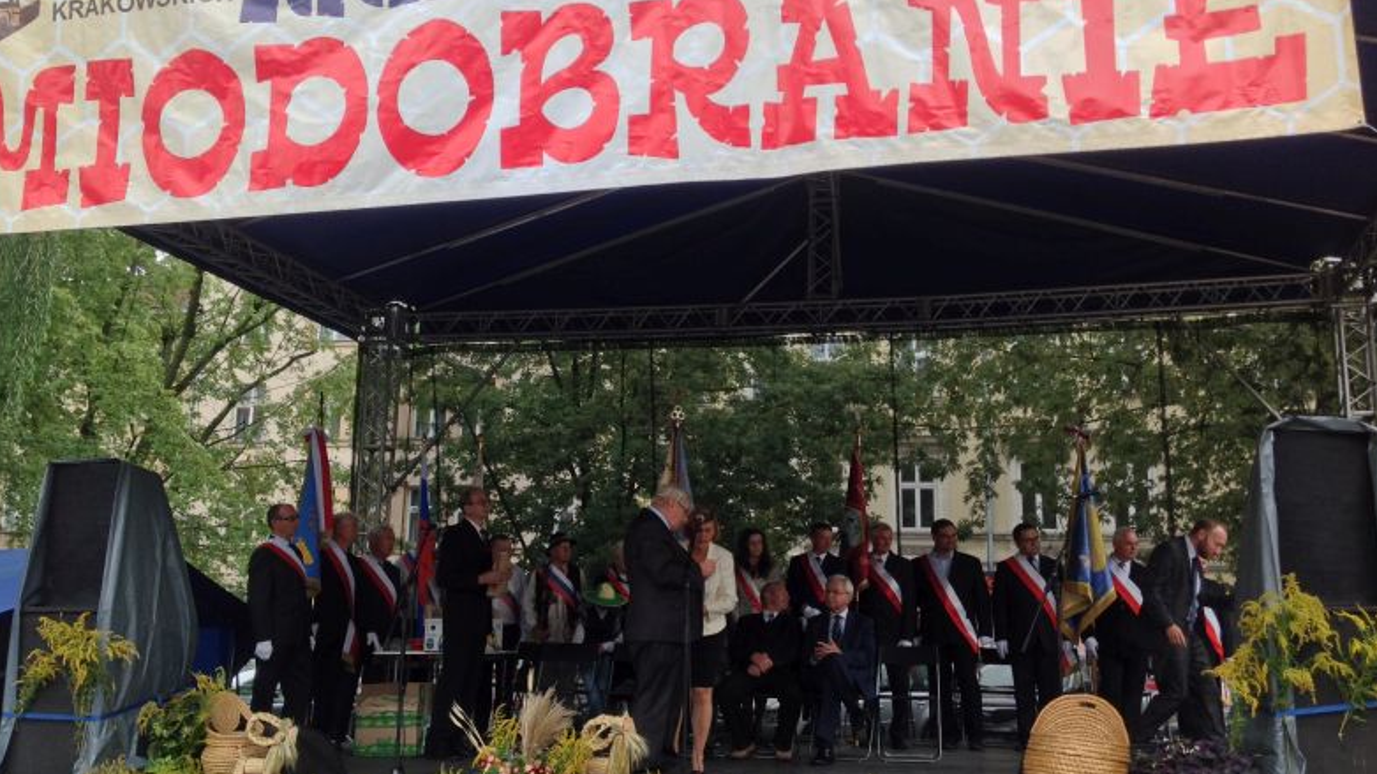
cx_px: 689
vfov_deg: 30.4
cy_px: 370
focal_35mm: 39
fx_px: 1424
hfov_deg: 51.6
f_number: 2.4
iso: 50
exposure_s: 1/285
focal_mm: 4.28
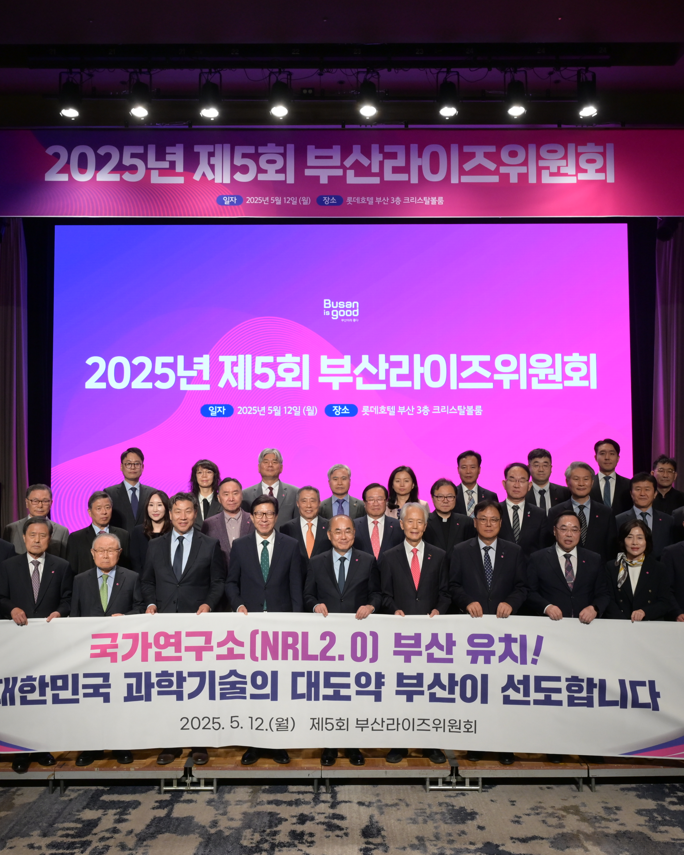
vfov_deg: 52.8
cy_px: 429
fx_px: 860
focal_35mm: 34
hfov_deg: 43.4
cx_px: 332
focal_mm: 24
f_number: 6.3
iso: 1600
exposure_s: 1/125
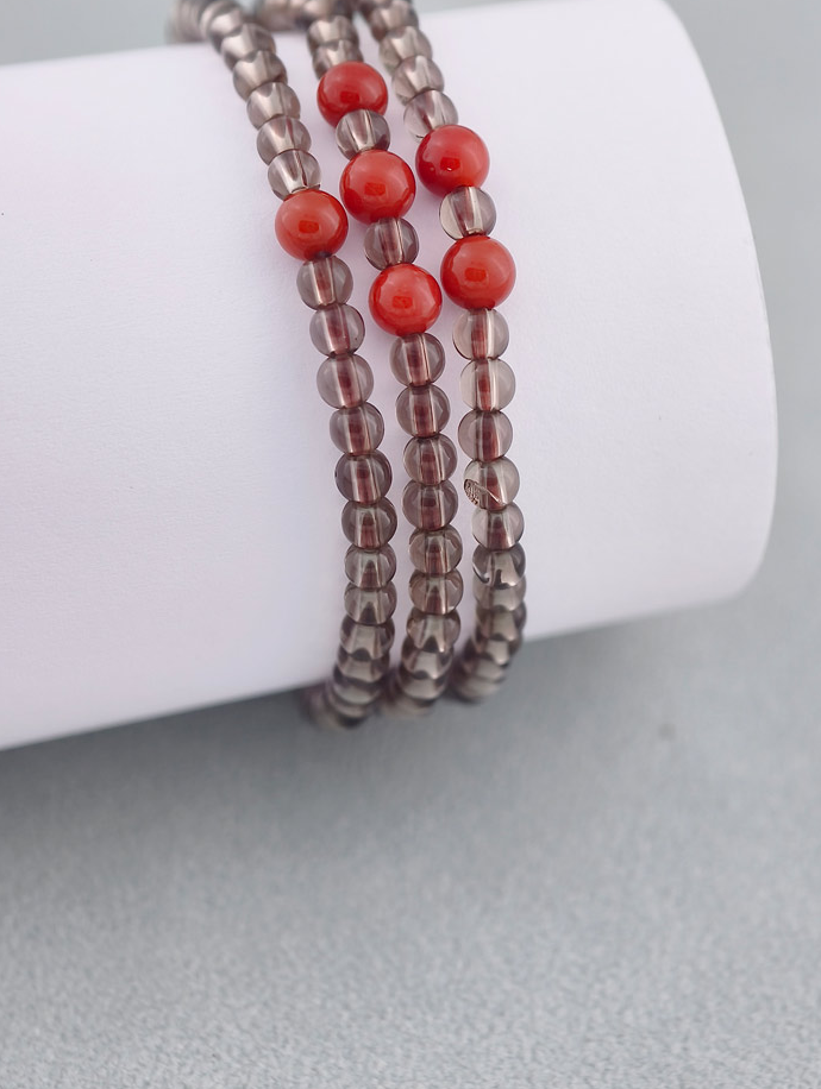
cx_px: 502
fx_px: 3374
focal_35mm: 107
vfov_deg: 18.3
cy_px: 420
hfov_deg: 13.9
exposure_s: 1/160
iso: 125
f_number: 2.67
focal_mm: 22.48
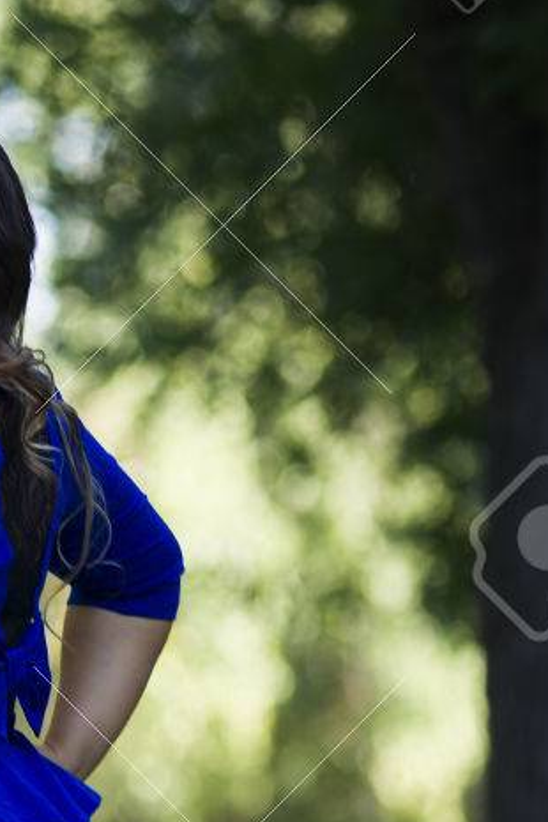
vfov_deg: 4.1
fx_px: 11484
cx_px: -161
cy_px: 859
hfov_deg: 2.7
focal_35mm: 503
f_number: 3.2
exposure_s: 1/200
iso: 200
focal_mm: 180
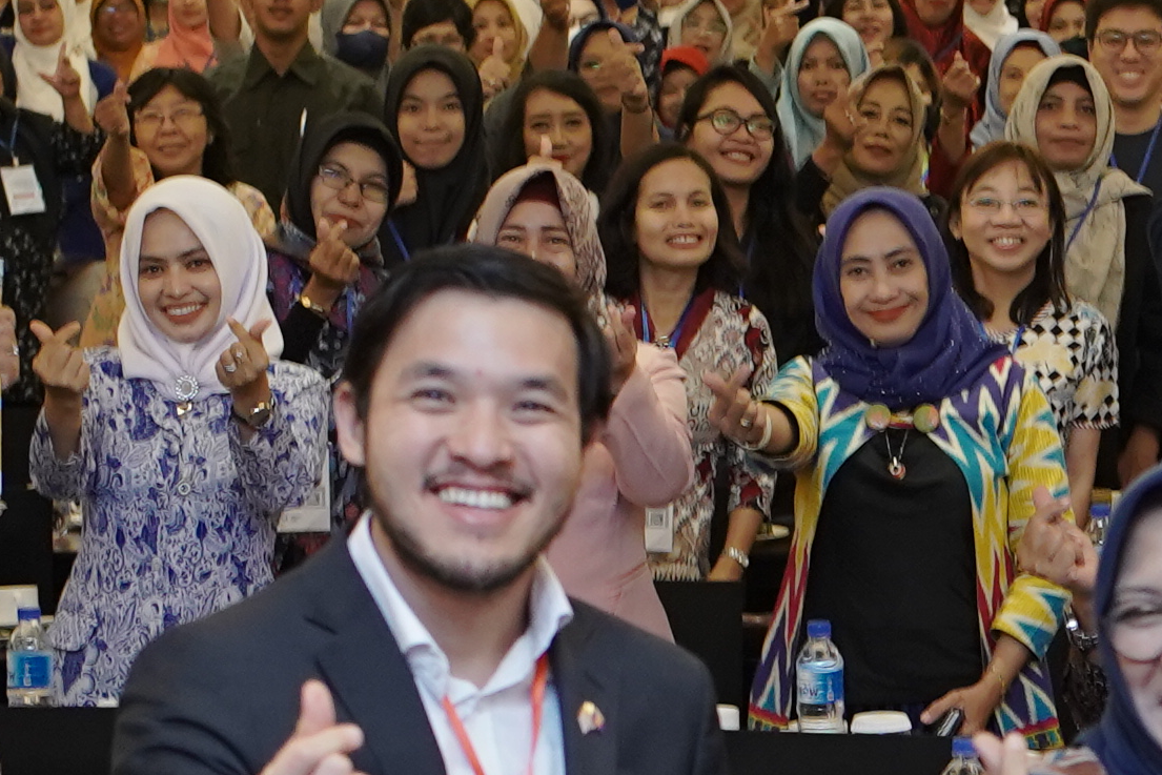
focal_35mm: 190
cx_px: 1120
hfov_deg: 10.7
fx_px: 6133
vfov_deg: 7.2
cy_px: 750
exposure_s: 1/125
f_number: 3.2
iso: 1600
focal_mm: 35
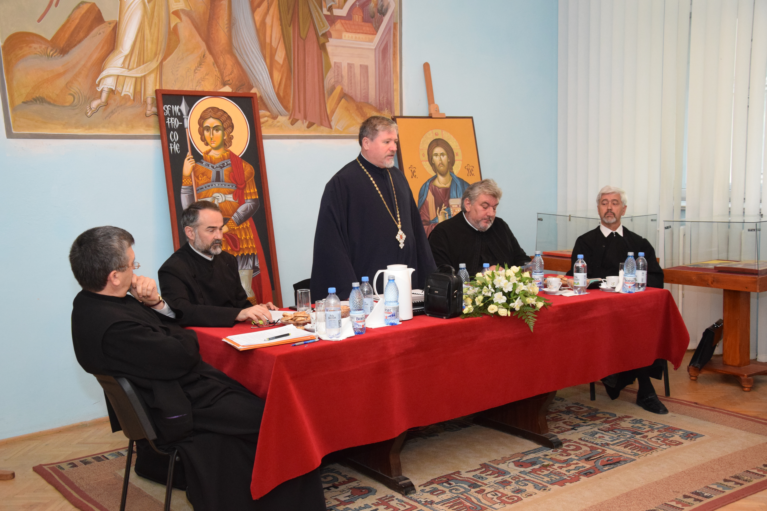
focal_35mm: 39
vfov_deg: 34.2
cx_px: 384
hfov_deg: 49.6
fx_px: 831
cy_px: 256
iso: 2500
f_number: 5
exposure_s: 1/100
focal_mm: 26
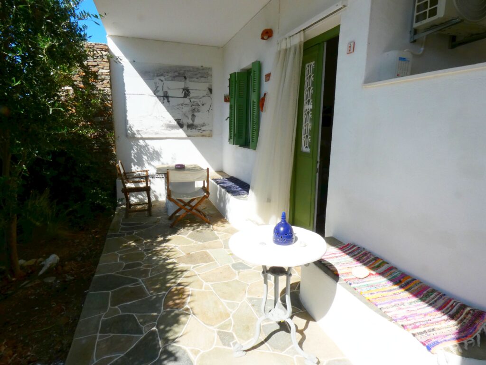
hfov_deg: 81.7
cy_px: 182
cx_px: 243
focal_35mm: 20
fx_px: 281
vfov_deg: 66.0
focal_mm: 3.6
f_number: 8
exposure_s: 1/250
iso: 100
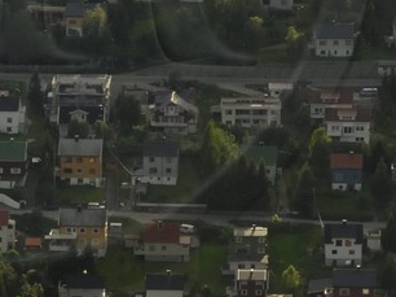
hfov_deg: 5.2
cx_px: -22
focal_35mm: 377
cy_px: -92
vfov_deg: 3.9
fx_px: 4309
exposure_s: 1/1250
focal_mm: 50
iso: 100
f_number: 4
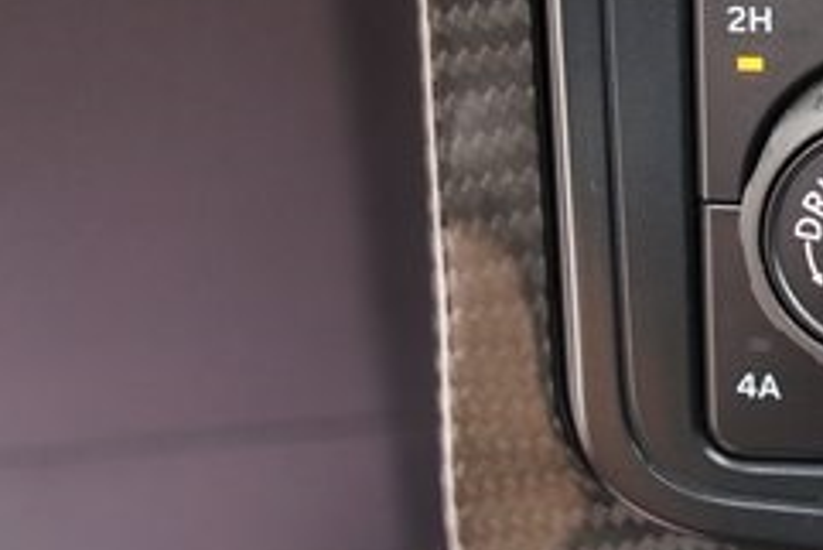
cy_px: -9
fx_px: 2493
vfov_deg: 12.4
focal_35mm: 109
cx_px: 1059
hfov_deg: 17.6
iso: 1000
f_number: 4
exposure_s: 1/60
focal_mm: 41
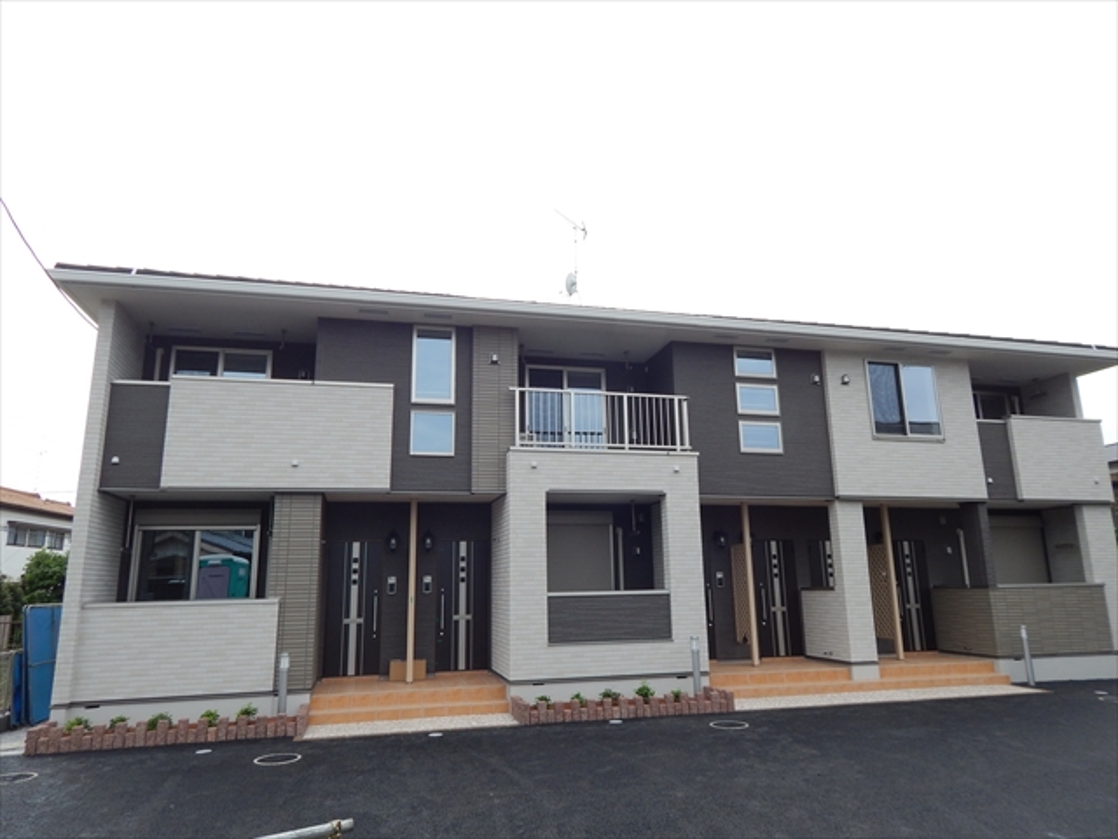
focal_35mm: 23
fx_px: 743
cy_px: 420
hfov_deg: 73.9
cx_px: 559
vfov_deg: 58.9
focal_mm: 4
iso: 125
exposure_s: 1/800
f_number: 3
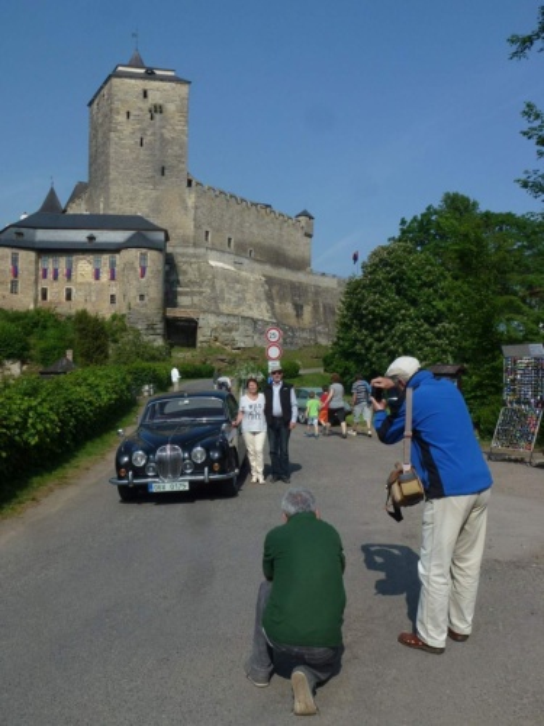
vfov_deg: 60.0
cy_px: 363
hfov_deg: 46.8
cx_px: 272
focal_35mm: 30
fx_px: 629
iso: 100
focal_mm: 5.4
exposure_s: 1/1300
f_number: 4
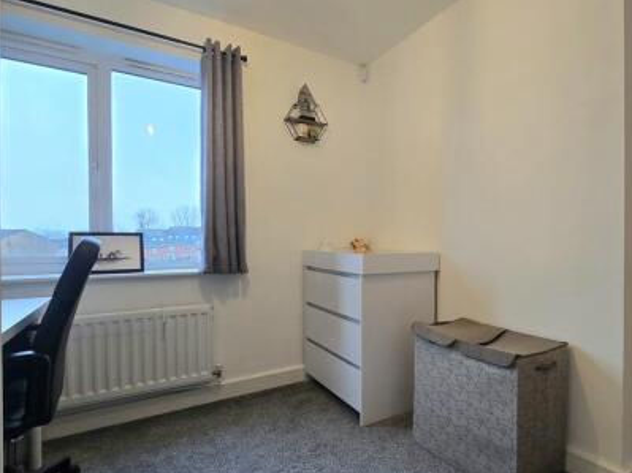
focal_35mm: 19
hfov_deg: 82.4
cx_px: 409
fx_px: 347
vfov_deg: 68.6
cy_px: 241
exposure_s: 1/50.3
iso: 160
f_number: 2.2
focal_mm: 2.2
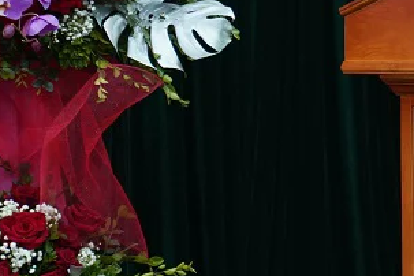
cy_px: -12
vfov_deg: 4.6
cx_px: 518
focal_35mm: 296
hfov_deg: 6.9
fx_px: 3404
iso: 1250
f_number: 3.2
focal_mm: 75
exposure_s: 1/250
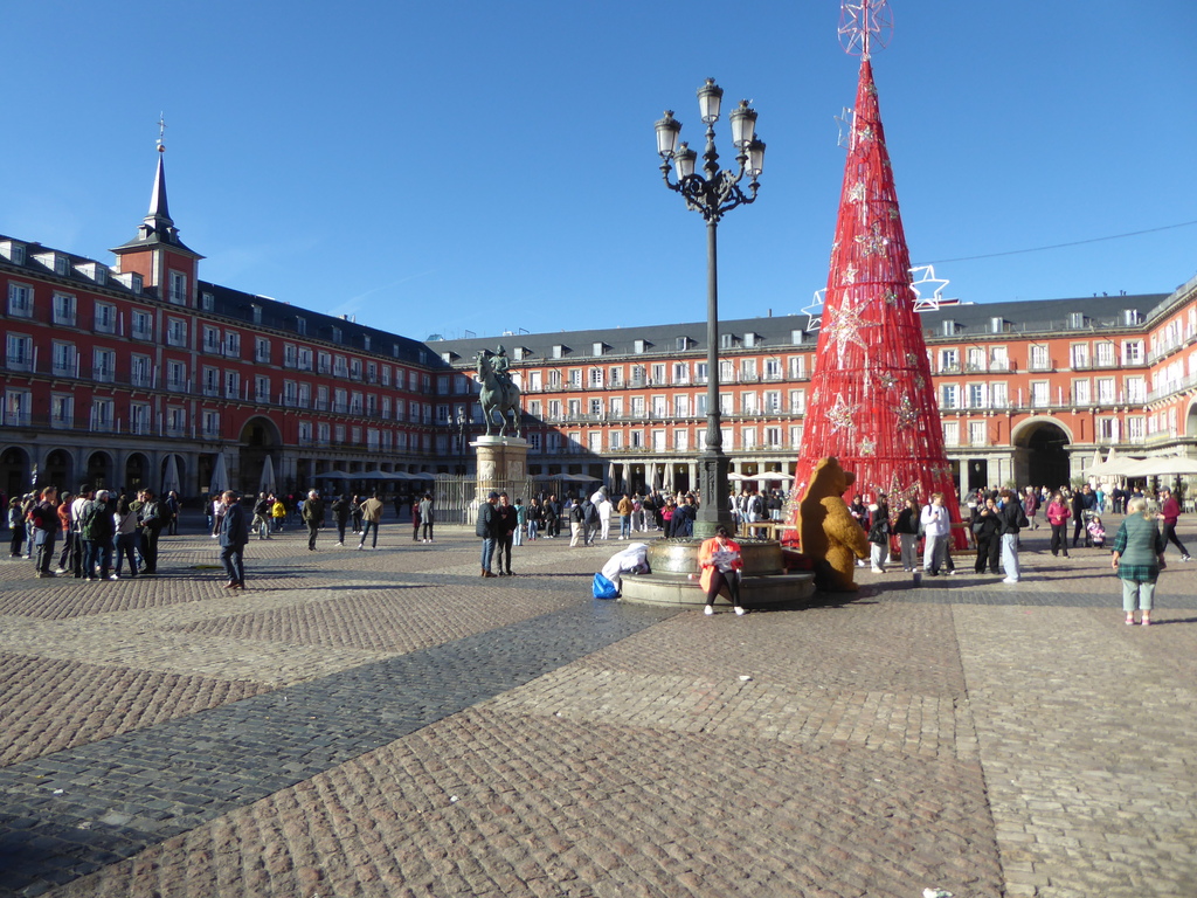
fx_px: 864
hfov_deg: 69.4
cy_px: 449
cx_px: 598
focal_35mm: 25
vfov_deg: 54.9
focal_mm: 4.3
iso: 80
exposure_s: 1/640
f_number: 3.3
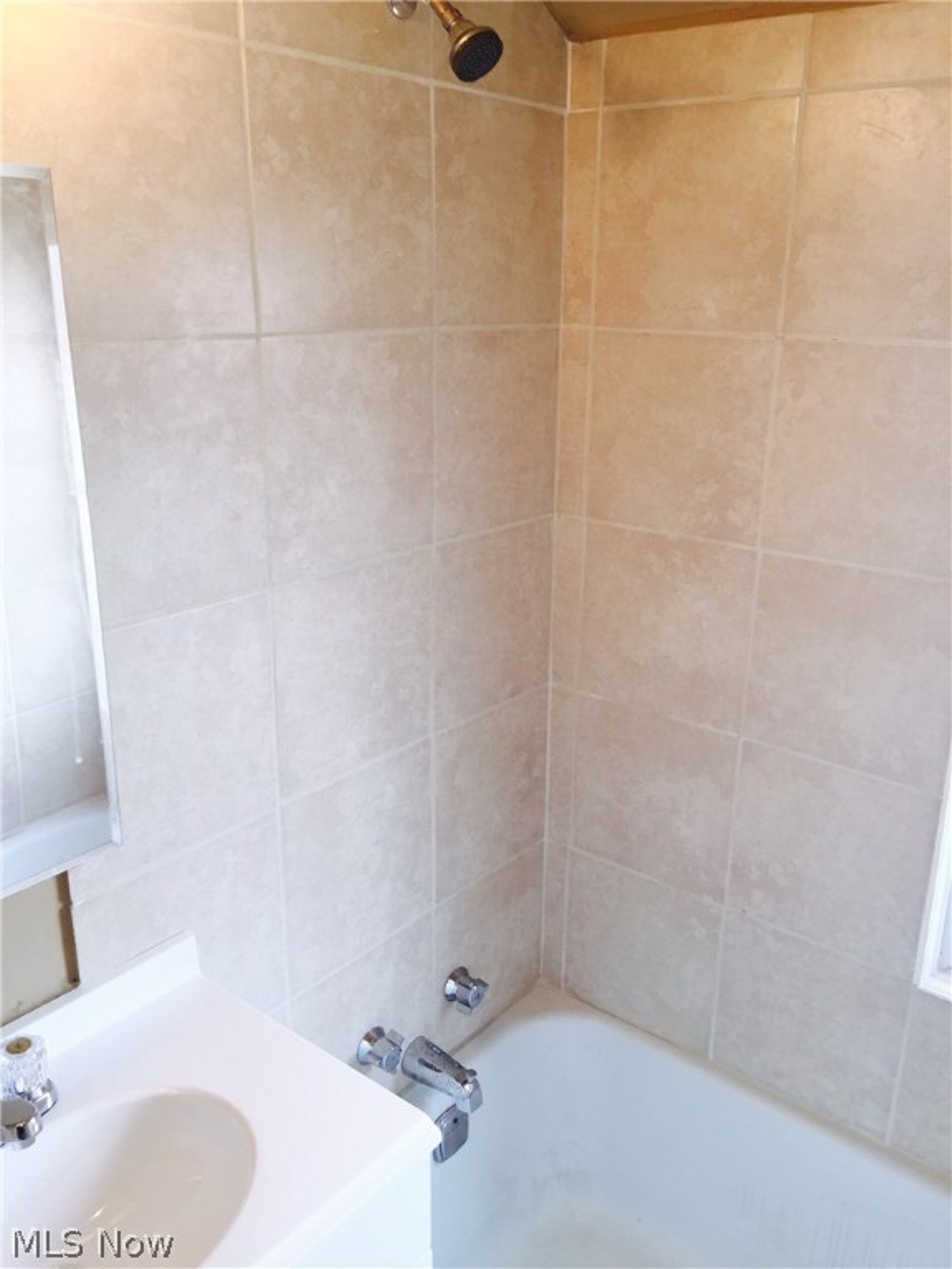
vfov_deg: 61.7
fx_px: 1063
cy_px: 634
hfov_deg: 48.2
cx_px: 476
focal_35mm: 29
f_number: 2.2
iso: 32
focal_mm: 4.15
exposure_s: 1/41
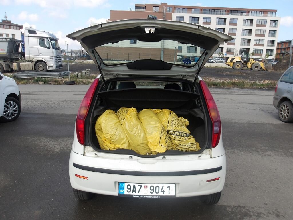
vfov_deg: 51.4
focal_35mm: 27
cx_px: 146
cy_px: 110
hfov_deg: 65.3
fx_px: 229
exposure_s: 1/769
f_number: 3
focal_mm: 4.9
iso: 100
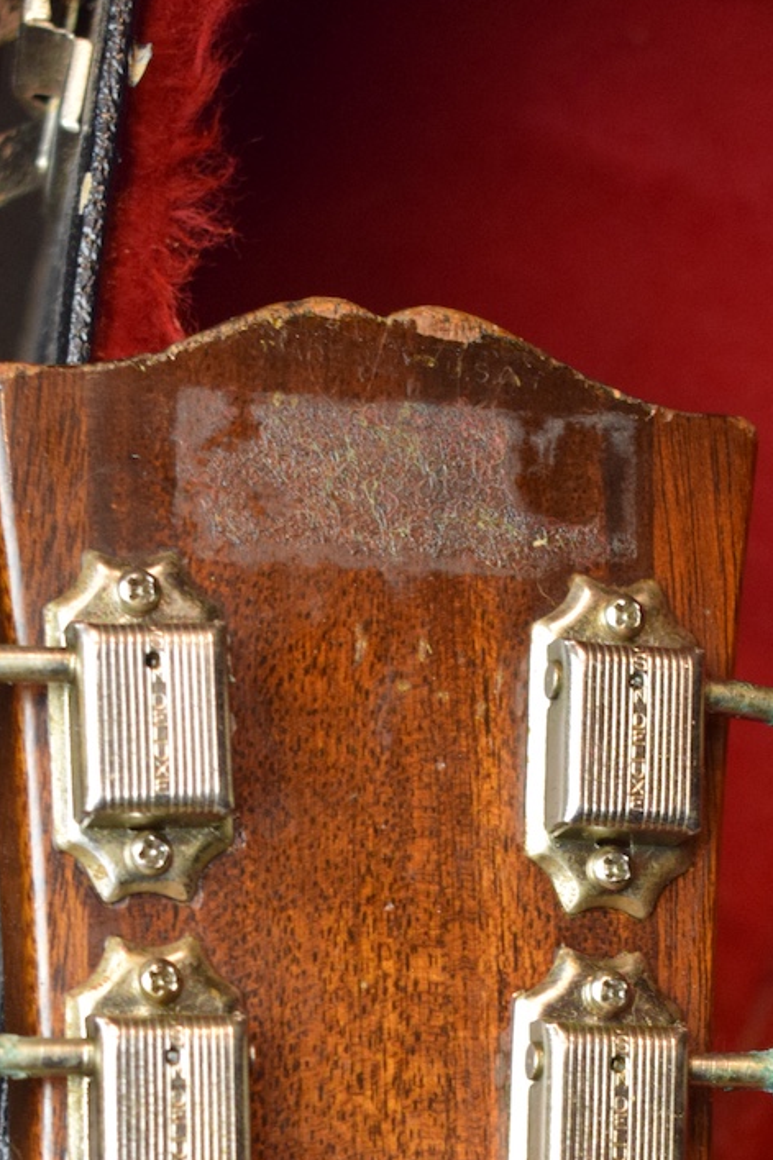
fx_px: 3899
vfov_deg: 16.6
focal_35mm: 121
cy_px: 1167
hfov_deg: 11.3
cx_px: 464
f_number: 4.8
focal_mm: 38
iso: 1600
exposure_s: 1/60
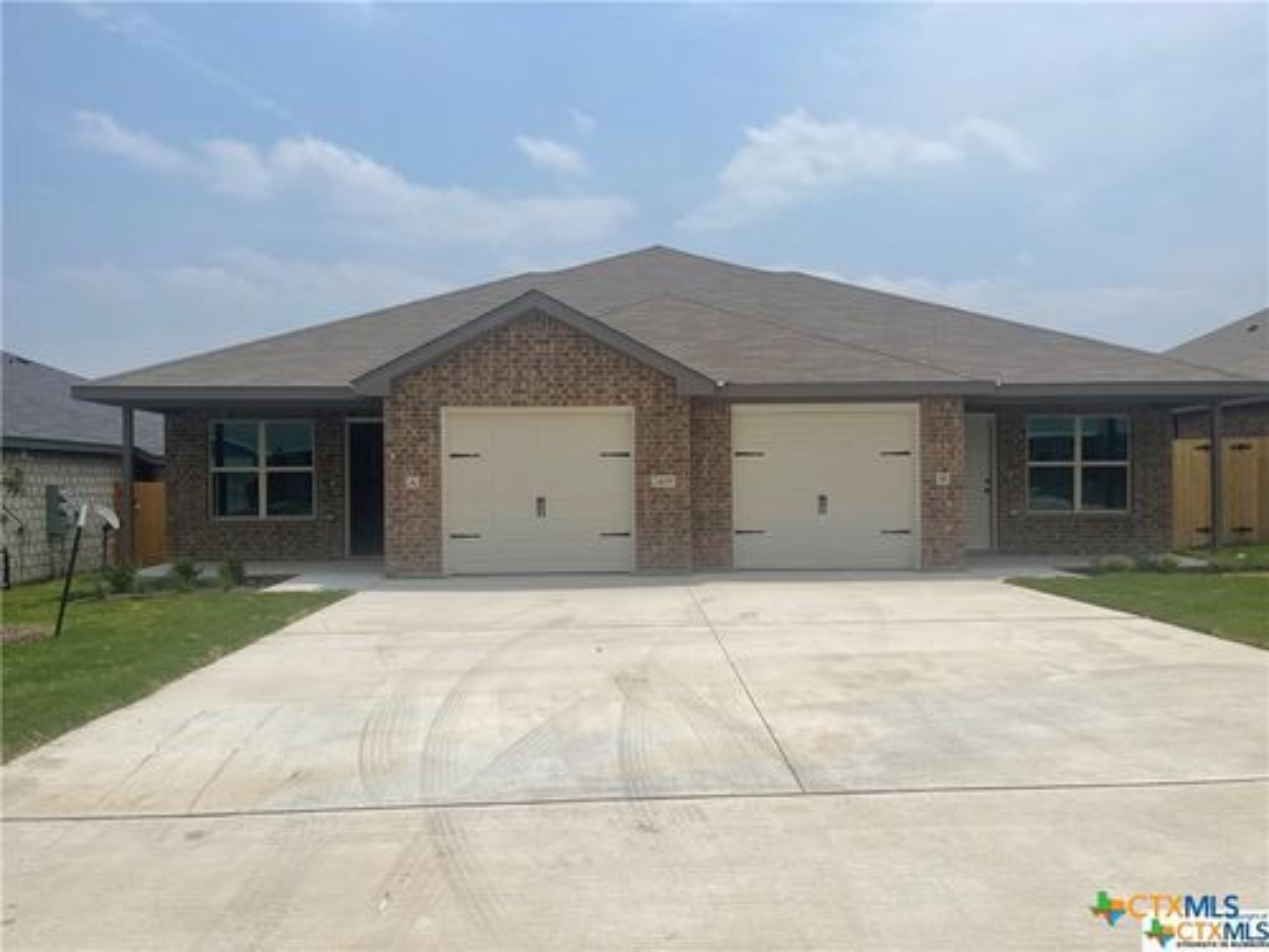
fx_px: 953
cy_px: 476
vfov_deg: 53.1
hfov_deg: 67.3
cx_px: 634
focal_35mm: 26
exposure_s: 1/12048
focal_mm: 5.1
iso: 32
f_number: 1.6
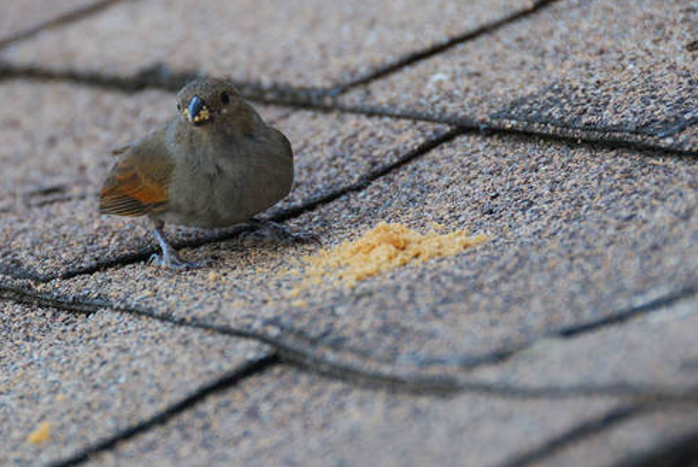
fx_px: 8286
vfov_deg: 3.2
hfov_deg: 4.8
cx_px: 264
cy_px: 202
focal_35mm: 427
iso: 400
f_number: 5.6
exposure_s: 1/320
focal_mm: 200
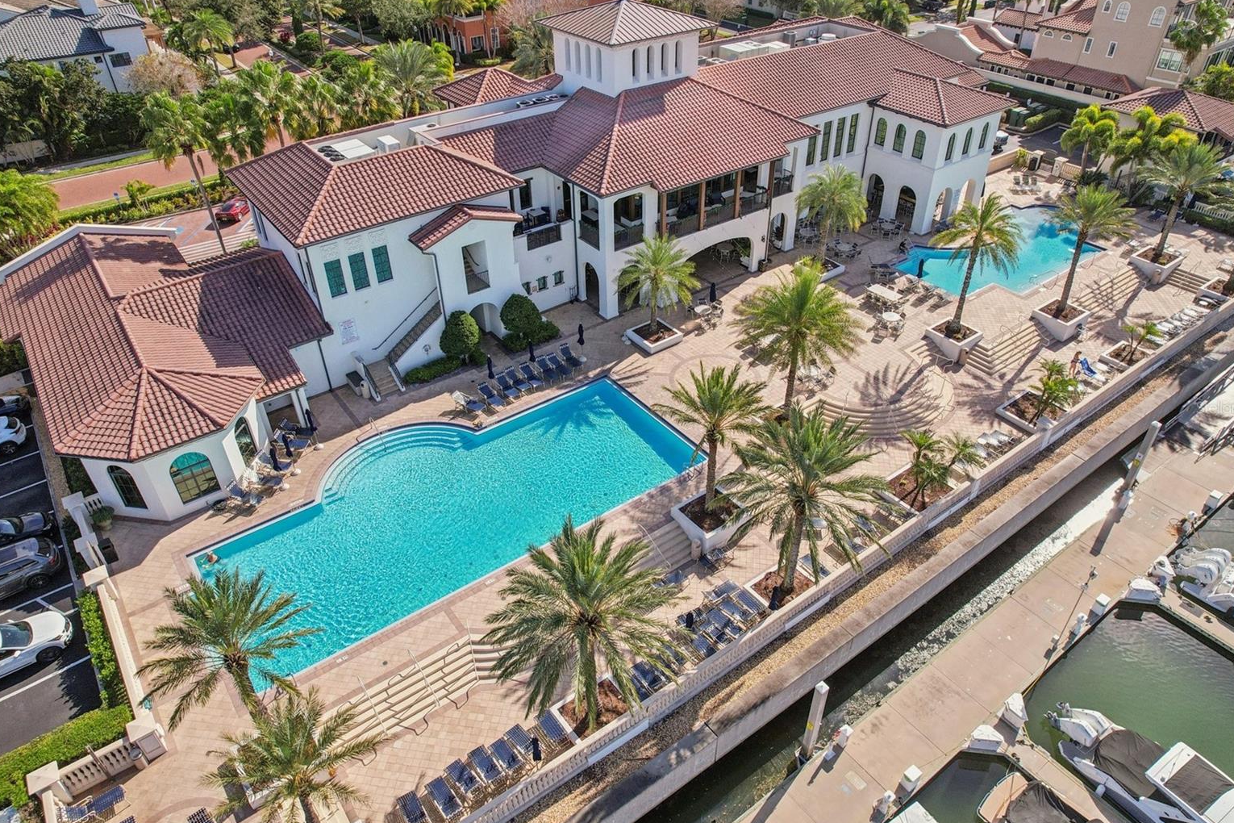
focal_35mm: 23
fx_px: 788
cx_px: 623
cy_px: 407
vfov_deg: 55.1
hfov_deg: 76.1
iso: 130
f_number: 2.8
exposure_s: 1/2000
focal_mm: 8.4
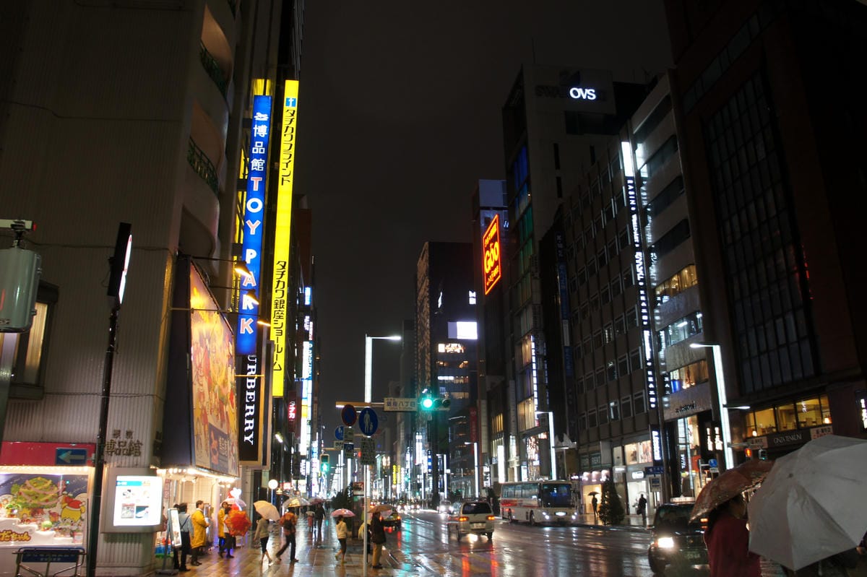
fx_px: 650
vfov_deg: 47.9
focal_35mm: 27
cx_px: 434
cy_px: 288
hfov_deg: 67.4
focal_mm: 18
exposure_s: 1/30
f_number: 3.5
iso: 640
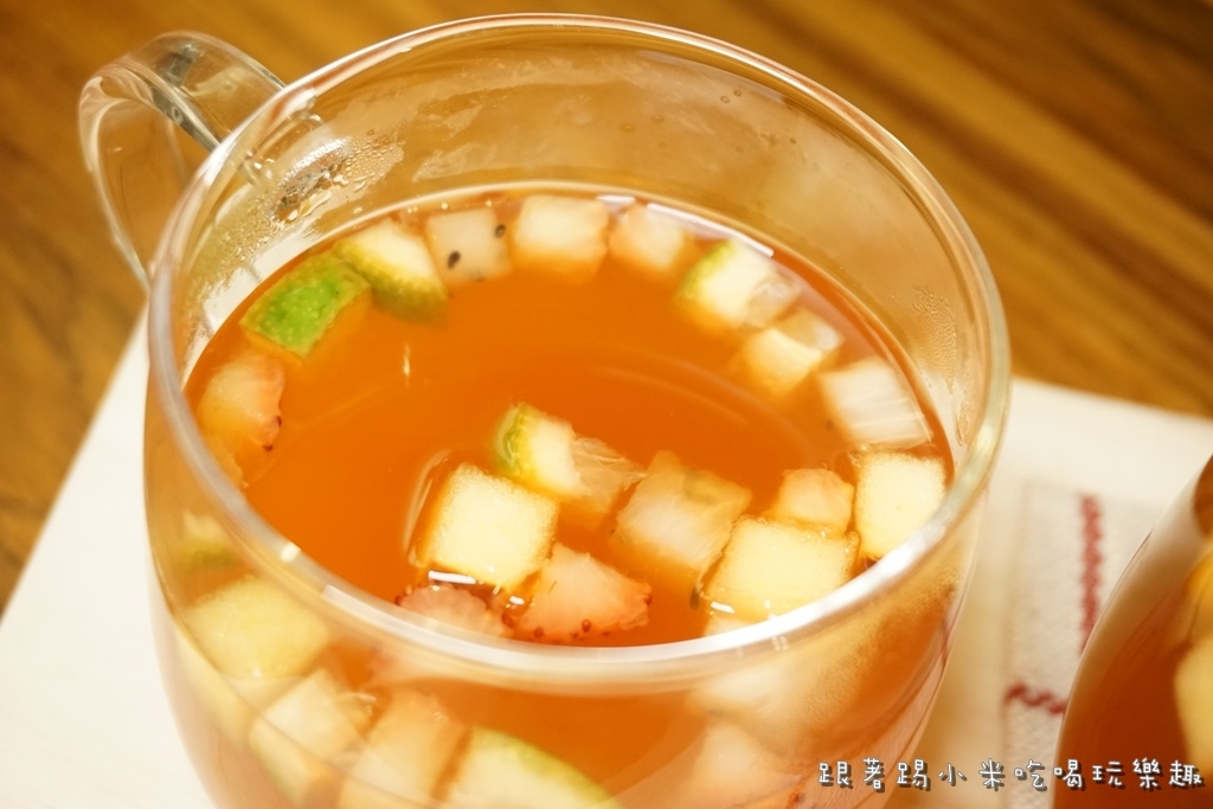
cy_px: 404
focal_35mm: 58
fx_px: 1971
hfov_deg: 34.2
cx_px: 606
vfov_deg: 23.2
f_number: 5.6
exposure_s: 1/60
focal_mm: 39
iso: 1600
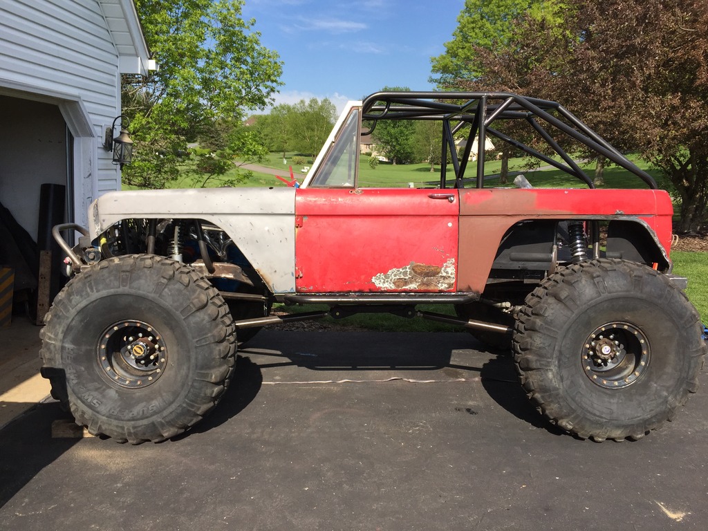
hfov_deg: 61.7
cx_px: 354
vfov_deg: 48.2
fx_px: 593
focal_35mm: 29
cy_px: 266
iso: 32
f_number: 2.2
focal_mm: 4.15
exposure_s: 1/1883
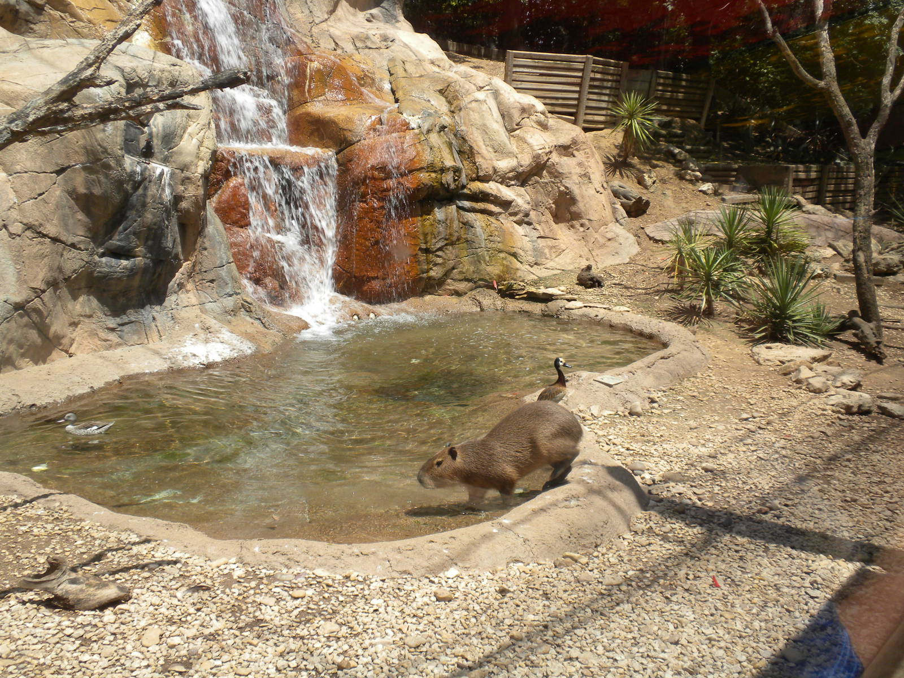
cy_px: 339
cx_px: 452
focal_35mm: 37
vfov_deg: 38.7
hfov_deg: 50.1
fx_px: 966
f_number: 10
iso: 64
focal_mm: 6.6
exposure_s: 1/70
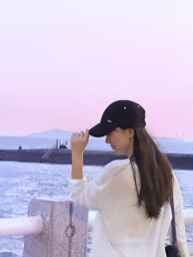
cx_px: 96
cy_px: 128
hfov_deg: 12.3
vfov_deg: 16.4
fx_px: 892
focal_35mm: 120
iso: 2000
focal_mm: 15.66
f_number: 2.8
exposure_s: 1/26
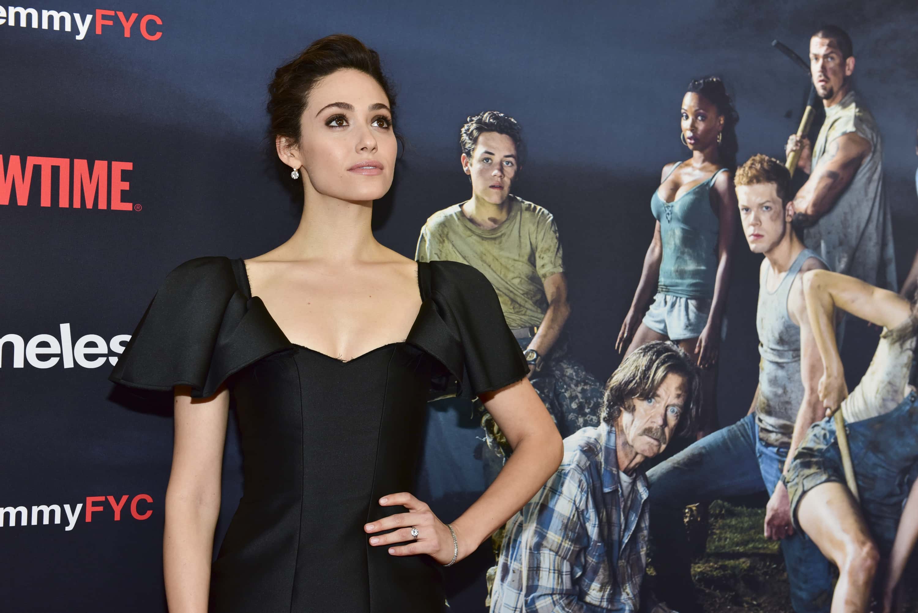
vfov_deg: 27.0
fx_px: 1275
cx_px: 459
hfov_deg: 39.6
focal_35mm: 50
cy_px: 306
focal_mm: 50
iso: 500
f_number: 5.6
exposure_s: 1/200
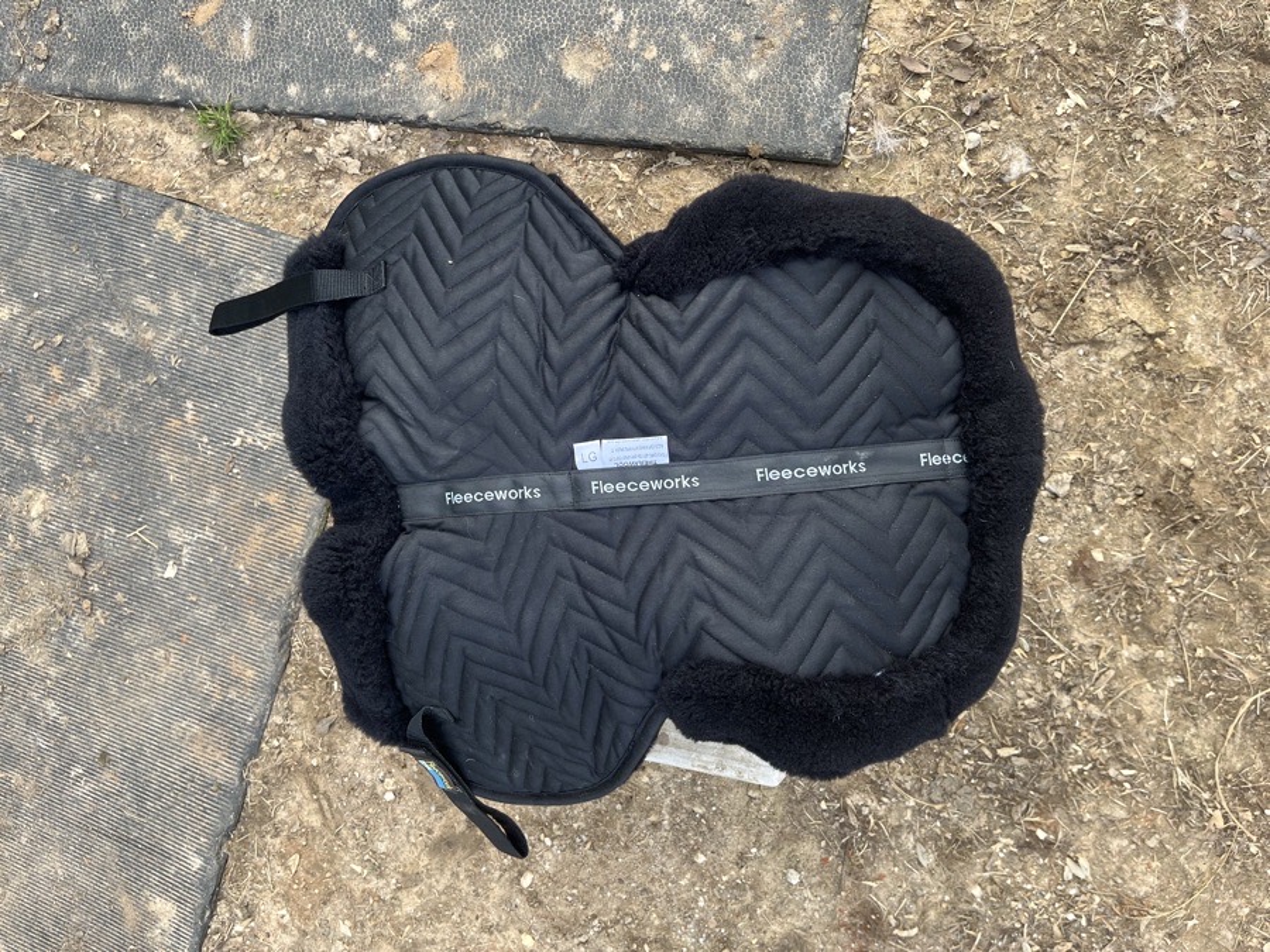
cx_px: 635
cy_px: 476
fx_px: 954
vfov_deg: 53.1
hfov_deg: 67.3
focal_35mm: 26
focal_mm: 5.1
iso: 50
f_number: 1.6
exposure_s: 1/358
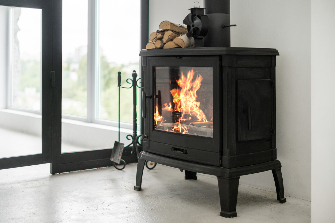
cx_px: 168
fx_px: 465
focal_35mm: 50
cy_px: 112
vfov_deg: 27.0
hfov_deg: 39.6
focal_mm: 50
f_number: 2
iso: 200
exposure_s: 1/800
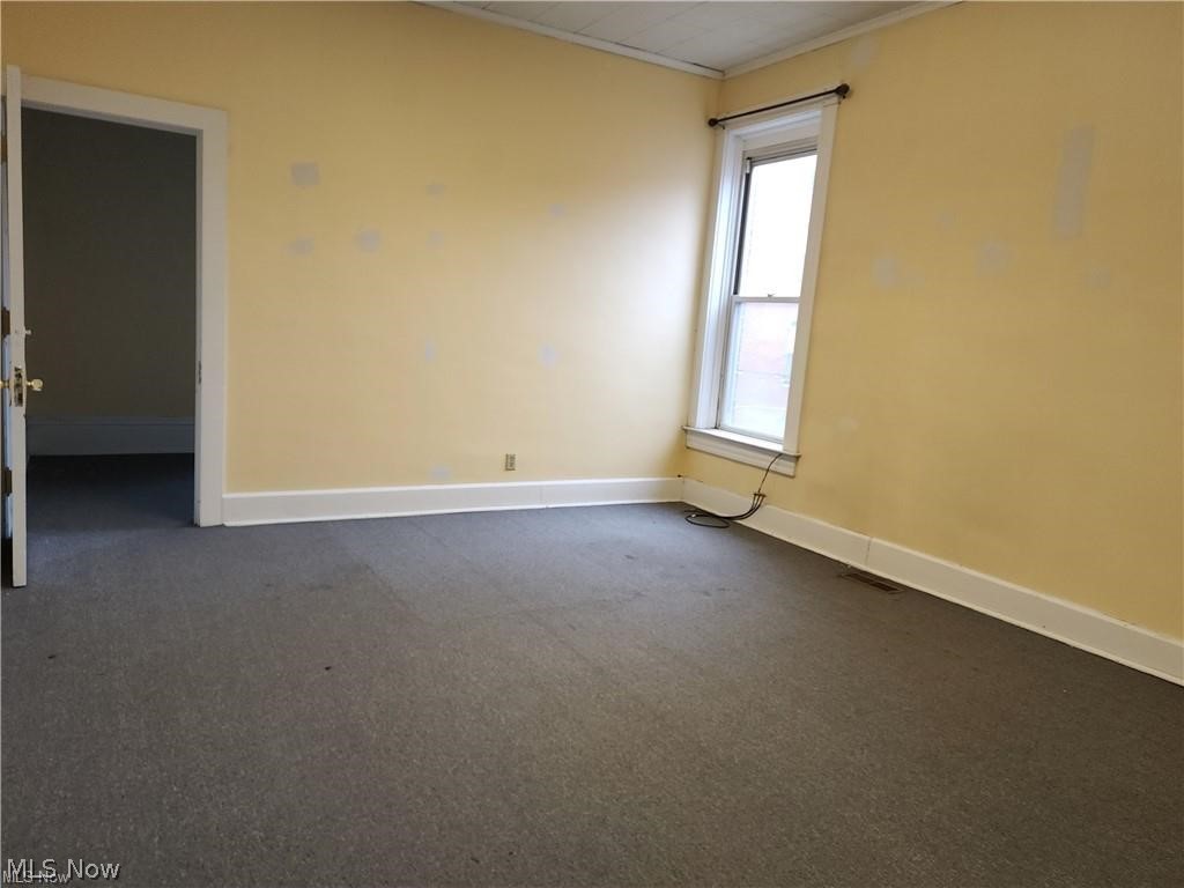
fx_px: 787
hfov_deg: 73.9
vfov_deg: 58.9
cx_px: 592
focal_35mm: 23
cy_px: 444
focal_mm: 6.4
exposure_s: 1/60.2
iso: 80
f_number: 1.8
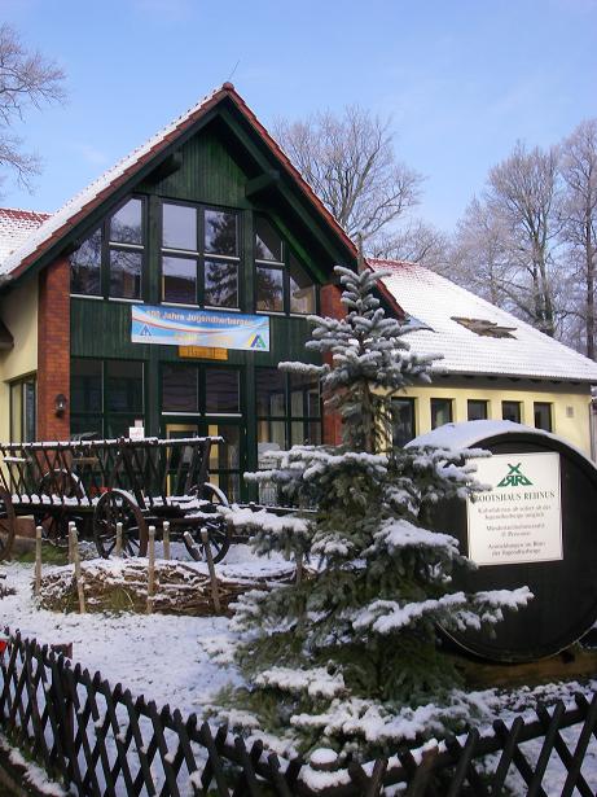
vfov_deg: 49.0
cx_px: 298
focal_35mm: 38
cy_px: 398
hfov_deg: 37.7
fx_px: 874
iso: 64
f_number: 6.6
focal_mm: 6.3
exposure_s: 1/100
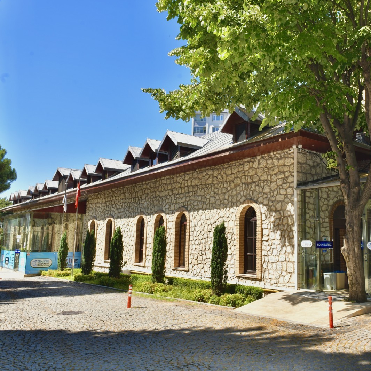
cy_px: 185
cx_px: 249
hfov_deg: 51.5
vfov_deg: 52.5
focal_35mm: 31
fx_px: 376
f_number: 9
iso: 200
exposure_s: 1/200
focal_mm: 24
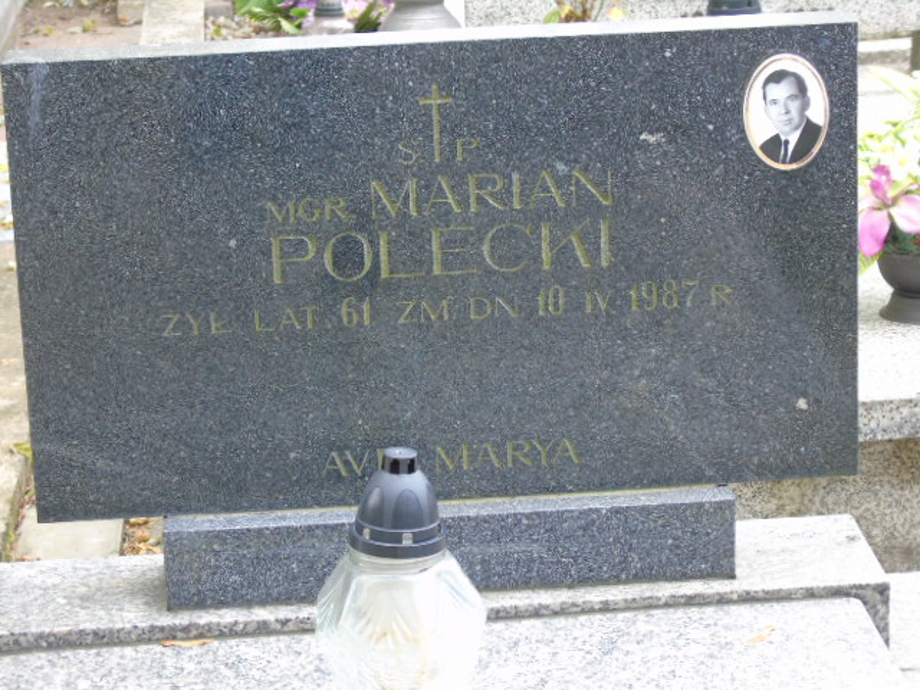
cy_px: 345
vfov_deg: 13.7
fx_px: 2870
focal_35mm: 108
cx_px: 460
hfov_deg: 18.2
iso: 320
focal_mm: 19
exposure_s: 1/80
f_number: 4.4
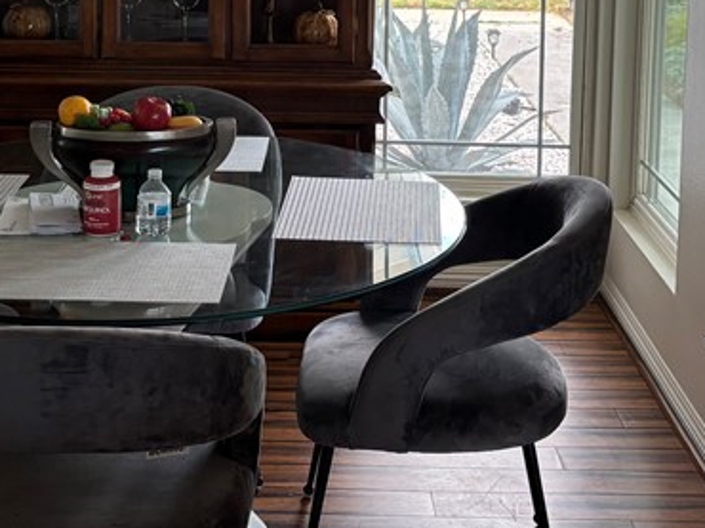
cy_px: -53
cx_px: 299
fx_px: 1465
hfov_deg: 27.0
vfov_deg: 19.5
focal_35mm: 72
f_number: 1.6
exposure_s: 1/106
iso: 125
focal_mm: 5.96
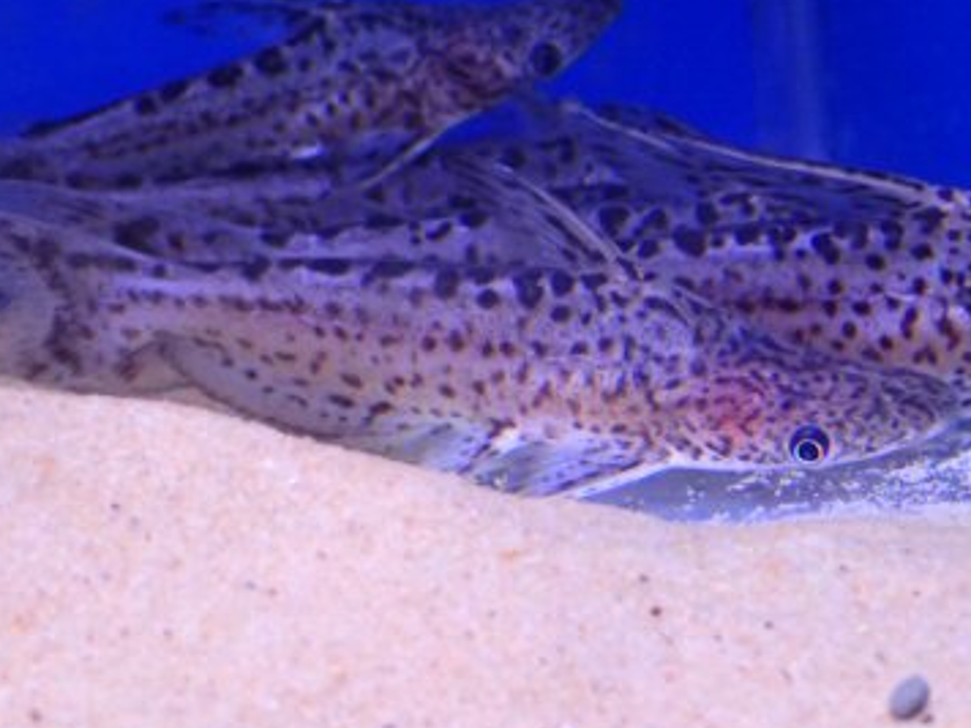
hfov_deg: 24.3
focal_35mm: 80
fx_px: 2244
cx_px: 649
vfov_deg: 18.4
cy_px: 230
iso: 800
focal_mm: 10.29
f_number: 3.5
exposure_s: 1/40
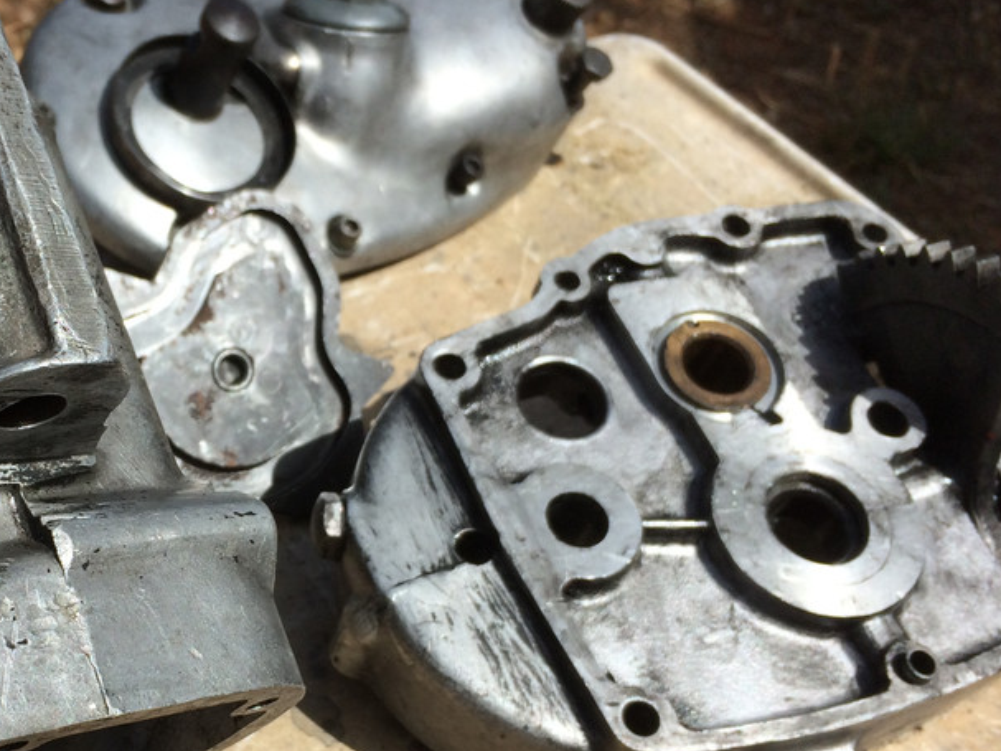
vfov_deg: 28.4
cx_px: 209
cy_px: 495
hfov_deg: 36.3
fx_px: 1474
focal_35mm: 51
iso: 32
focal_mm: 4.15
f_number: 2.2
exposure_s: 1/3425
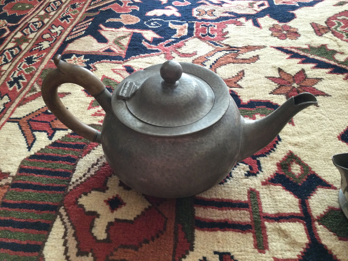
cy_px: 130
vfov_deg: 45.4
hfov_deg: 58.4
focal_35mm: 31
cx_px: 174
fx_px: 312
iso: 125
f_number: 2.4
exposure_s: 1/33
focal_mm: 3.3
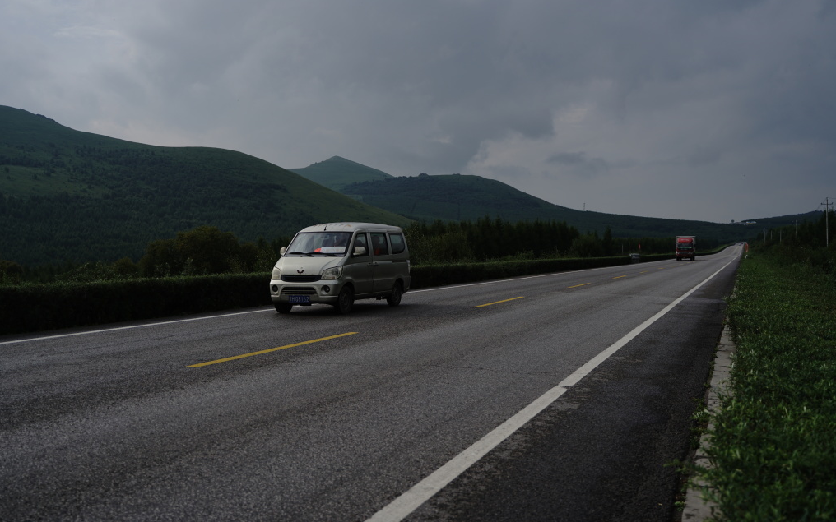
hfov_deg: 52.7
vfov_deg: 34.4
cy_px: 277
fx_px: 843
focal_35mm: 37
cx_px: 418
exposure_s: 1/2000
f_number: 2.8
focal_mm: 36
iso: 50
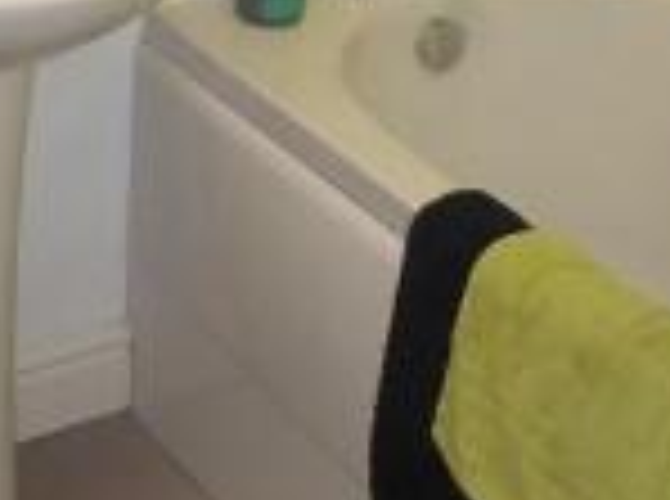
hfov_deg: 19.9
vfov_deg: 14.7
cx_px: 178
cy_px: -52
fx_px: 1892
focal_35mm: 98
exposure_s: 1/60
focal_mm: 4.3
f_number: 3.3
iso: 640
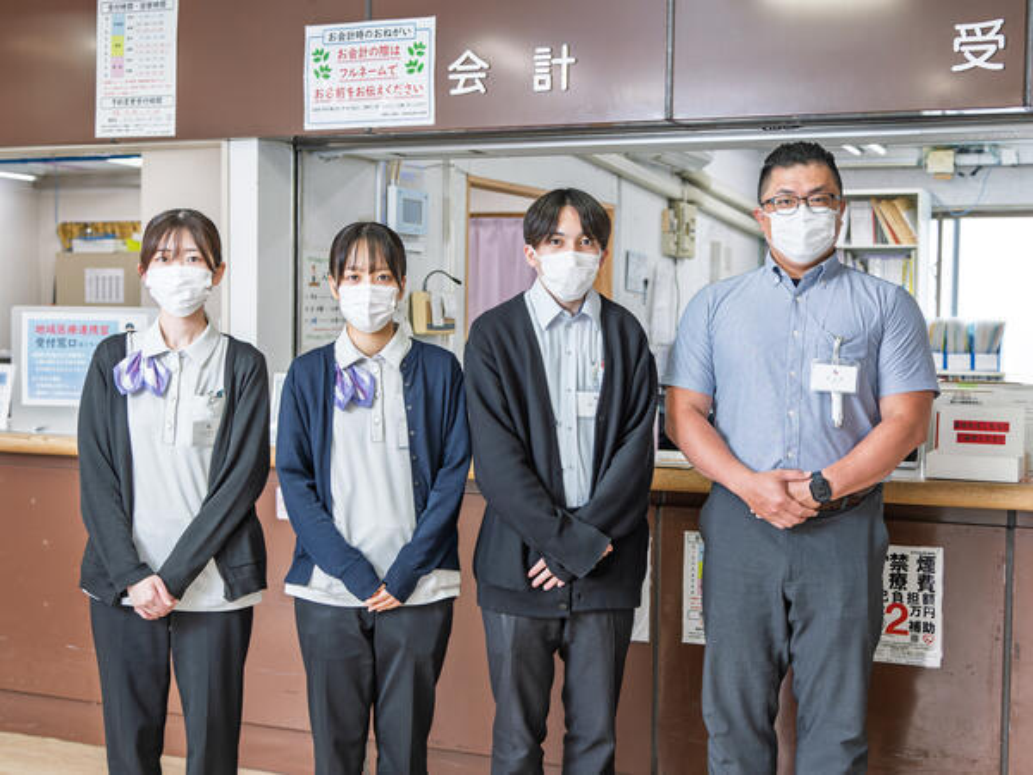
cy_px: 388
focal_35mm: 50
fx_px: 1492
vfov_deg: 29.1
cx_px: 516
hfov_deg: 38.2
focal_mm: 25
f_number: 2.2
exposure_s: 1/250
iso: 500
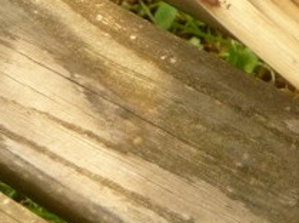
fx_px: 1819
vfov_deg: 6.9
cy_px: -119
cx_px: 541
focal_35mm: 211
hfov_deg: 9.0
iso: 100
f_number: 4.3
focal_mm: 9.3
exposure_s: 1/50
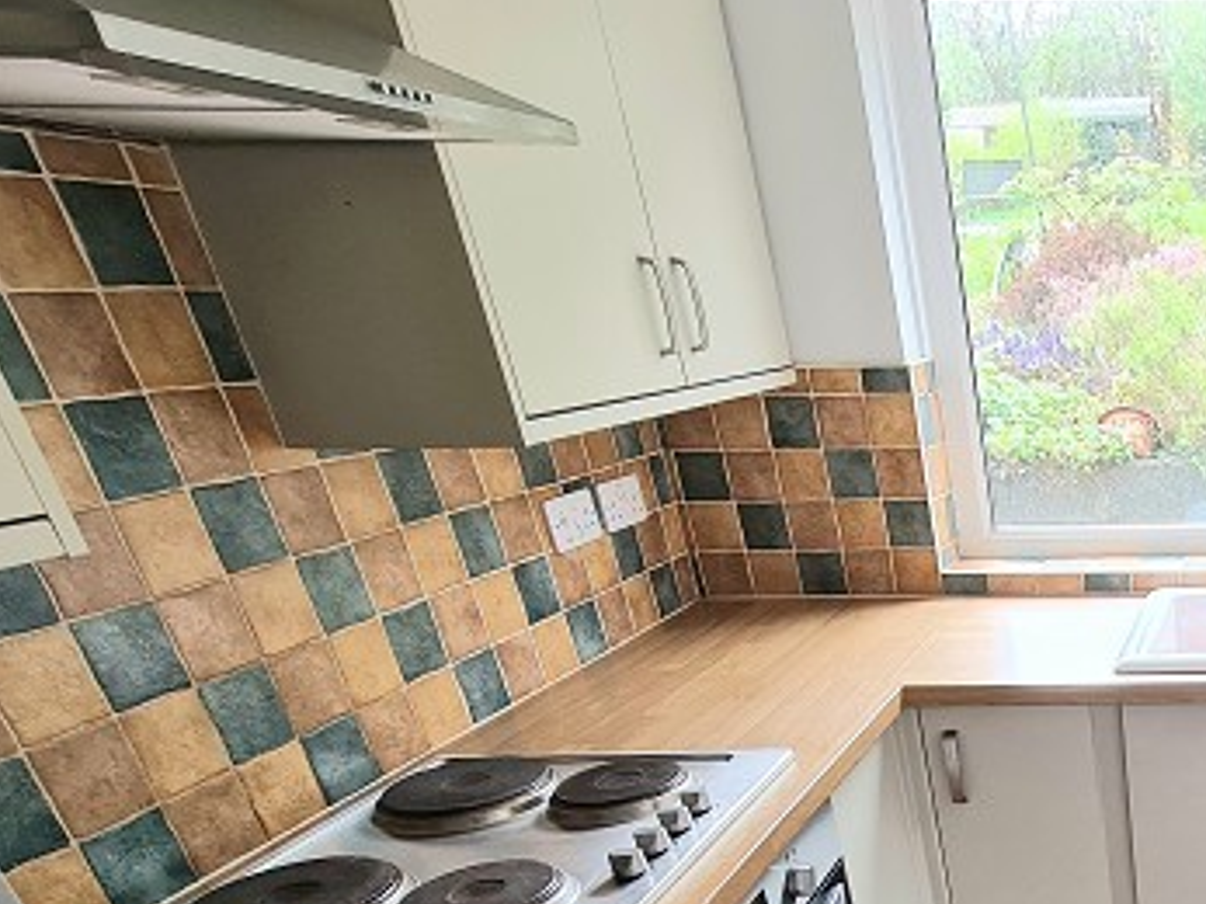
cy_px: 890
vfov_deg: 41.2
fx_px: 1045
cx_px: 1300
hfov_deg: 46.1
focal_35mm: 30
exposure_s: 1/100
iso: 80
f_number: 2.2
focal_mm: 2.2
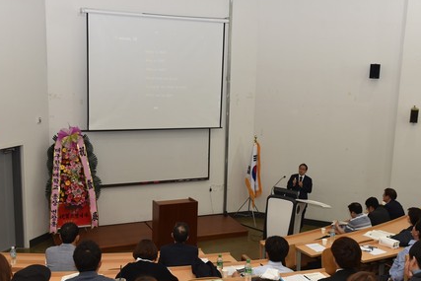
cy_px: 155
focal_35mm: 45
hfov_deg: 43.6
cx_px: 221
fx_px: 526
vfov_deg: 29.9
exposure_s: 1/60
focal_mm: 32
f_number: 6.3
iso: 640
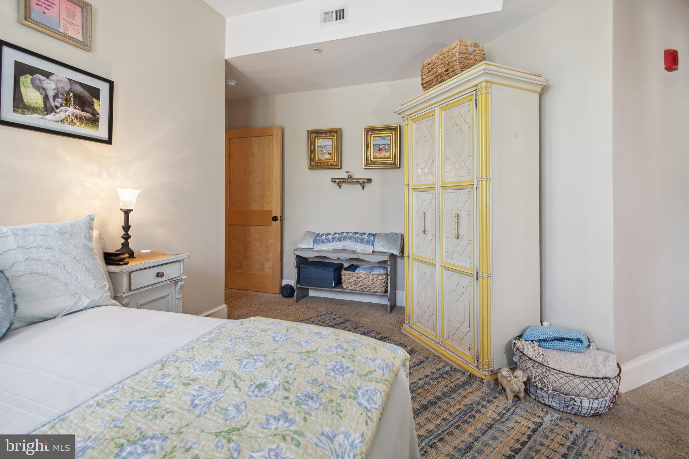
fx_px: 287
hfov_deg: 100.4
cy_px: 230
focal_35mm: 15
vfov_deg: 77.3
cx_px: 344
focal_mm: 10
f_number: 9
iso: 200
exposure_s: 1/3.33
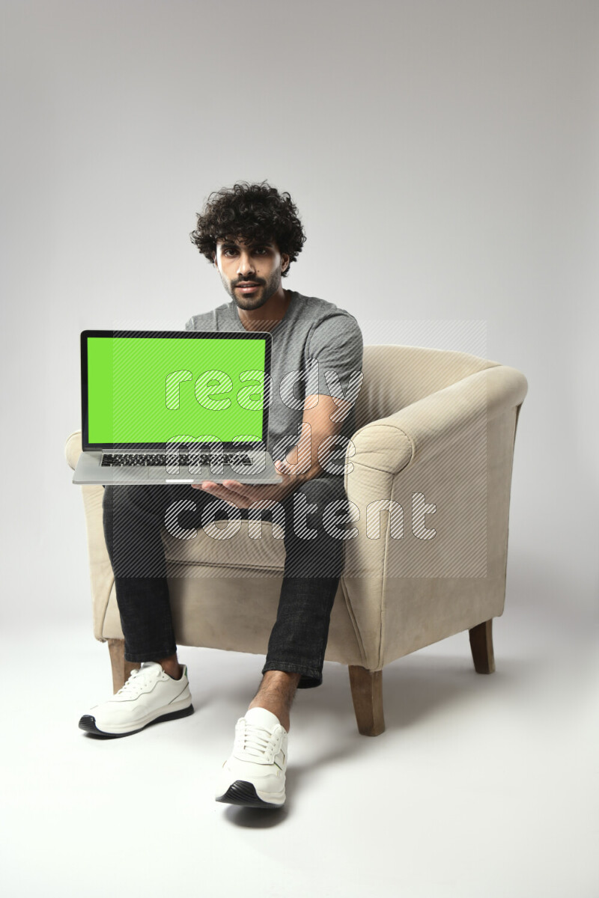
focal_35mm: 36
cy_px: 449
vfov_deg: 53.1
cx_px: 300
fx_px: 898
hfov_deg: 36.9
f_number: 5
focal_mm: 36
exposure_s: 1/125
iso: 400
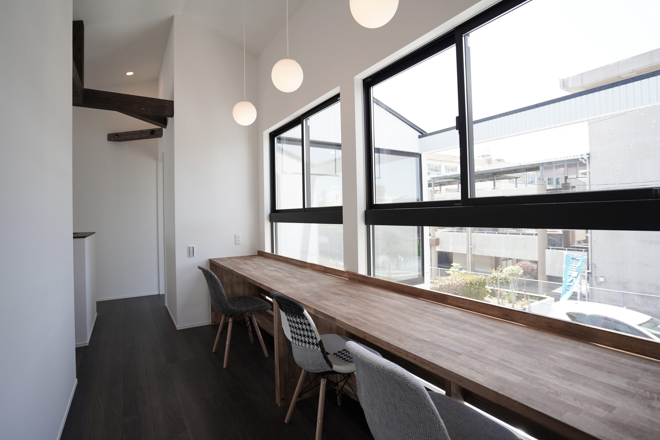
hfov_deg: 93.2
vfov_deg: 70.4
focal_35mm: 17
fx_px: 312
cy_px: 210
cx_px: 317
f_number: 4
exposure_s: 1/640
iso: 500
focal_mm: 16
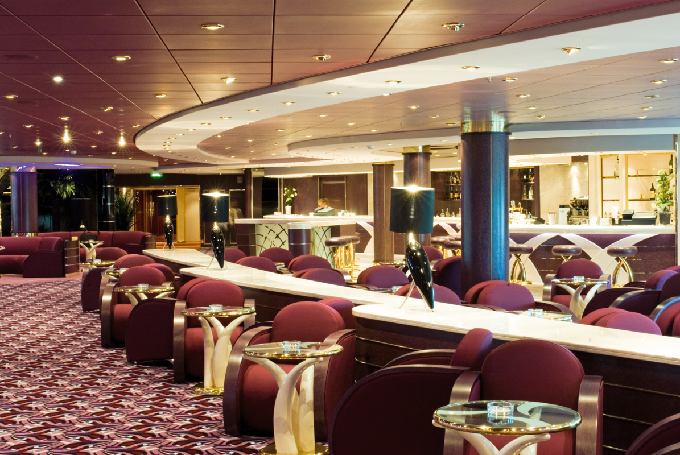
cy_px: 228
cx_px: 340
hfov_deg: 35.0
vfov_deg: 23.8
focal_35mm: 57
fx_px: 1078
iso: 100
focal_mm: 38
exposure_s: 2.5
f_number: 22
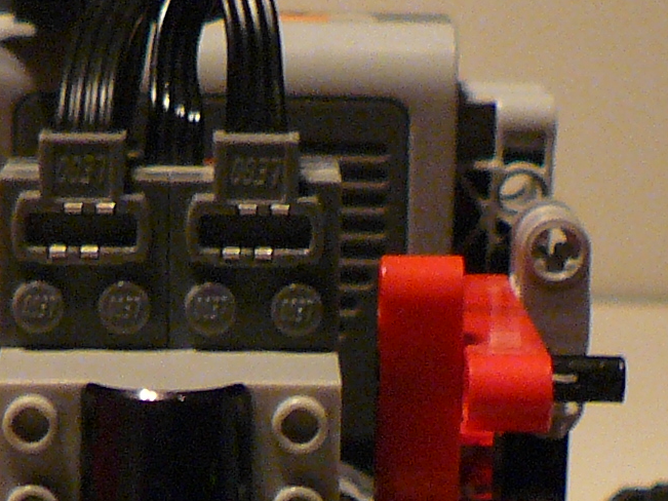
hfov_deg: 11.6
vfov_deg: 8.4
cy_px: 918
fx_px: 3280
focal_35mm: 170
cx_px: 185
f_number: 2.8
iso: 200
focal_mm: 6
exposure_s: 1/13
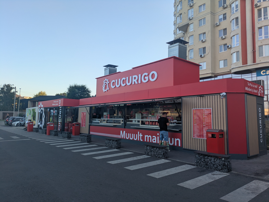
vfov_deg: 54.9
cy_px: 101
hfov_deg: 69.4
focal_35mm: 25
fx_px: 194
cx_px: 134
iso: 50
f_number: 1.89
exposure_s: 1/555
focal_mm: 5.43
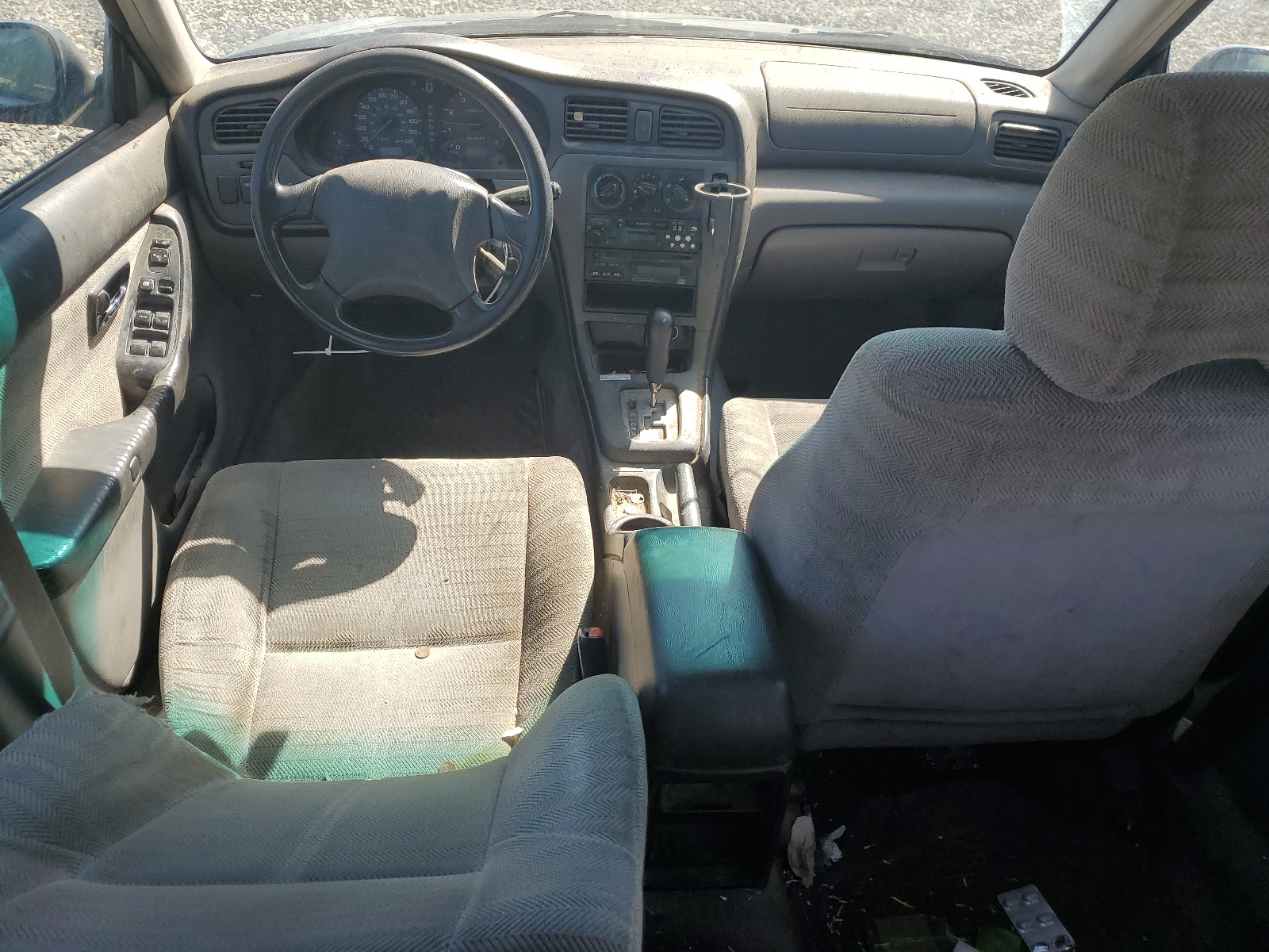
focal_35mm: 26
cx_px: 634
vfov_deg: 53.1
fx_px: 953
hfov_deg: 67.3
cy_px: 476
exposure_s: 1/714
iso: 50
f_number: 1.5
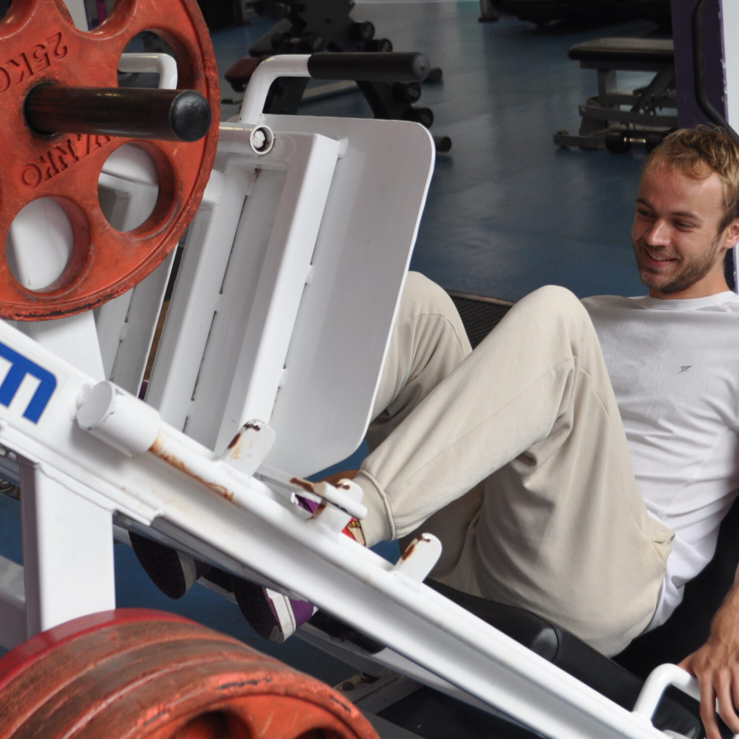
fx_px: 1594
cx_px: 332
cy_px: 343
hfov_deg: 26.1
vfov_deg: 26.1
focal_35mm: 66
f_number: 4.5
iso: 400
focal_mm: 30
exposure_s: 1/80
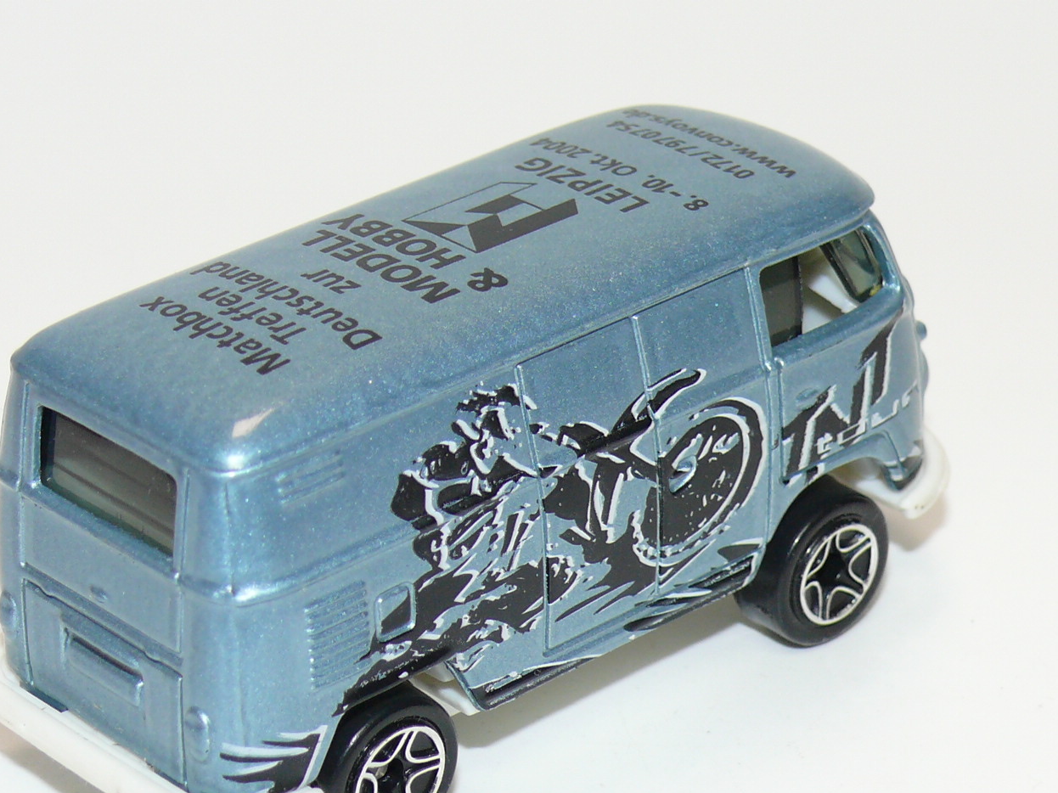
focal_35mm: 131
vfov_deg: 11.3
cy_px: 462
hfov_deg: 15.1
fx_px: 4003
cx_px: 487
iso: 100
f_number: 4
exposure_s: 1/30
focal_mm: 13.3
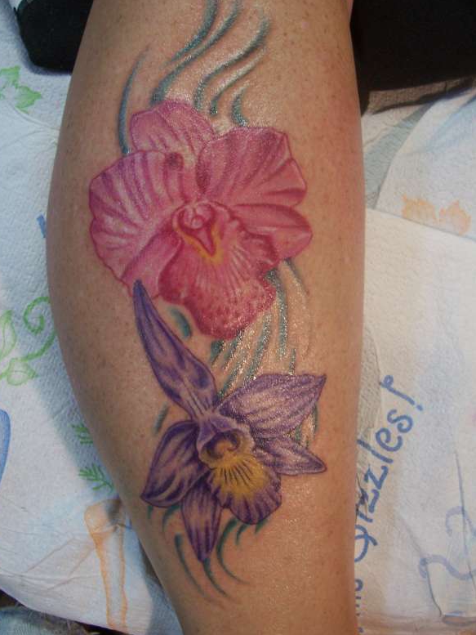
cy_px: 323
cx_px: 234
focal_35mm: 35
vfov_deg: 52.6
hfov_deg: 40.7
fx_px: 642
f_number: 2.7
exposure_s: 1/30
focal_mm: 5.6
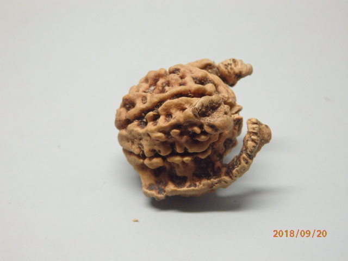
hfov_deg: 29.4
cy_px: 130
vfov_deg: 22.3
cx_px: 174
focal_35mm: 66
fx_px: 664
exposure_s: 1/100
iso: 640
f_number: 4.4
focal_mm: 11.9
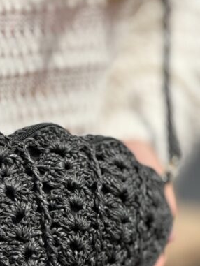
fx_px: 1940
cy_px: 237
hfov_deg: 5.9
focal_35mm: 252
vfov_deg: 7.8
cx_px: -9
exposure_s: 1/1650
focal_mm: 15.66
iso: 64
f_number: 2.8
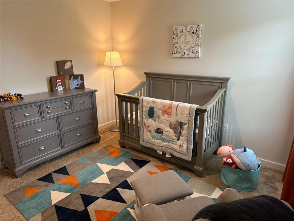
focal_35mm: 24
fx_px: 204
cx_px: 147
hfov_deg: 71.6
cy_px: 110
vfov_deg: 56.8
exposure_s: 1/60
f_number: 1.78
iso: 160
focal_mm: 6.86
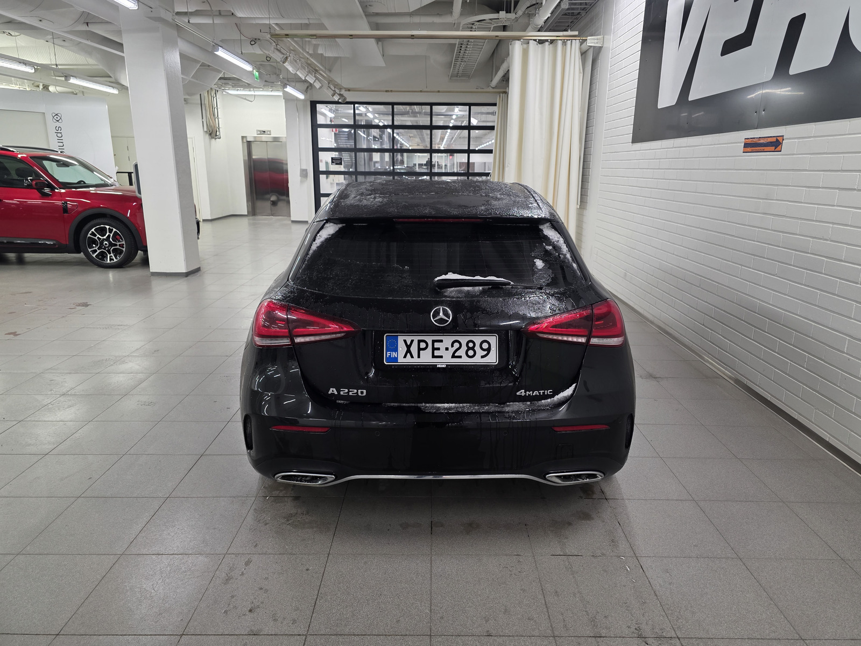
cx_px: 430
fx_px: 572
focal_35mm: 23
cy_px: 323
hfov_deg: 73.9
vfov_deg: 58.9
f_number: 1.7
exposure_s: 1/100
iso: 200
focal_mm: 6.3
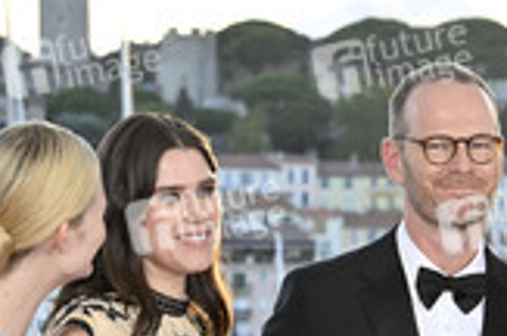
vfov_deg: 5.5
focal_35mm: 249
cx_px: 434
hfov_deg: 8.3
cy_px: 451
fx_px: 3500
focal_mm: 90
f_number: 6.3
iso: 800
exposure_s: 1/250
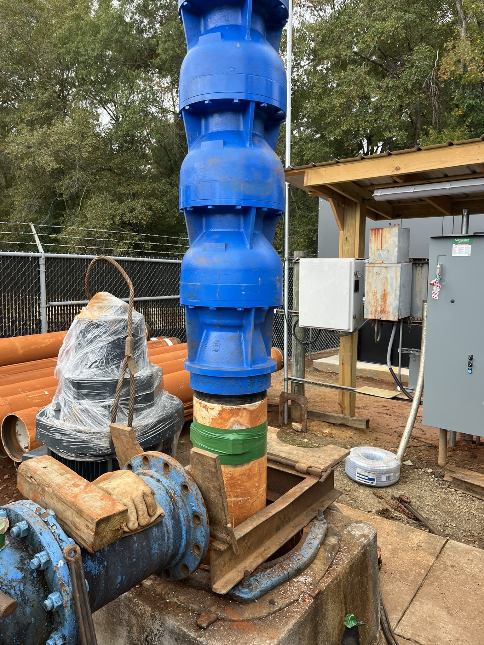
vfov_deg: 67.3
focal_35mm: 26
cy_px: 322
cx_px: 242
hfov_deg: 53.1
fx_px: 485
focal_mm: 5.1
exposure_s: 1/282
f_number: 1.6
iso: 40
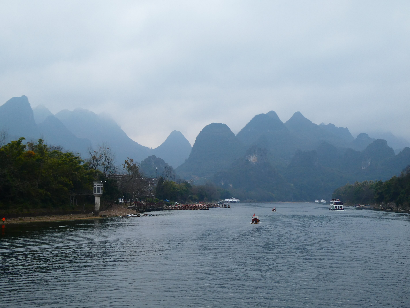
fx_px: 557
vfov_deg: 30.9
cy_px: 154
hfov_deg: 40.4
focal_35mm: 47
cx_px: 205
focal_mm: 8.4
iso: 80
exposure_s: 1/400
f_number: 4
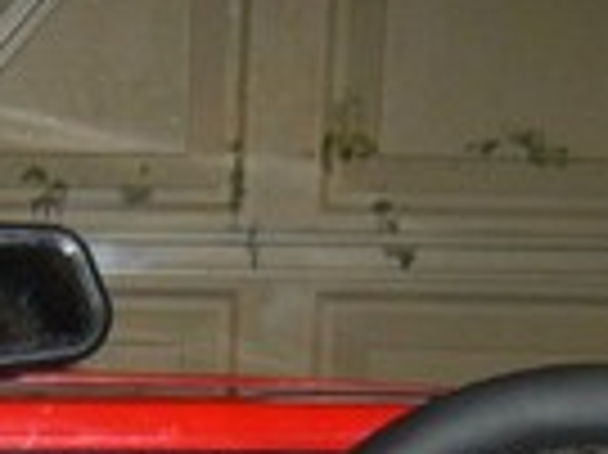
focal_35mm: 133
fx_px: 2334
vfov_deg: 10.3
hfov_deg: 14.4
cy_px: 908
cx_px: -117
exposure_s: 1/30
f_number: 2.8
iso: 100
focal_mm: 4.6
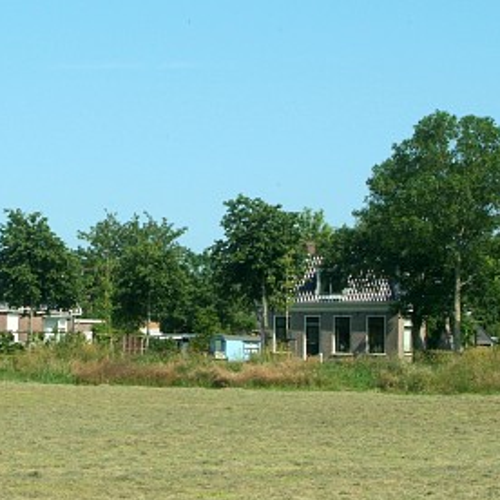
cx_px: 197
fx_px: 1700
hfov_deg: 16.7
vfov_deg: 16.7
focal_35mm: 104
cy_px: 257
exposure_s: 1/1000
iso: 400
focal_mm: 50
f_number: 11
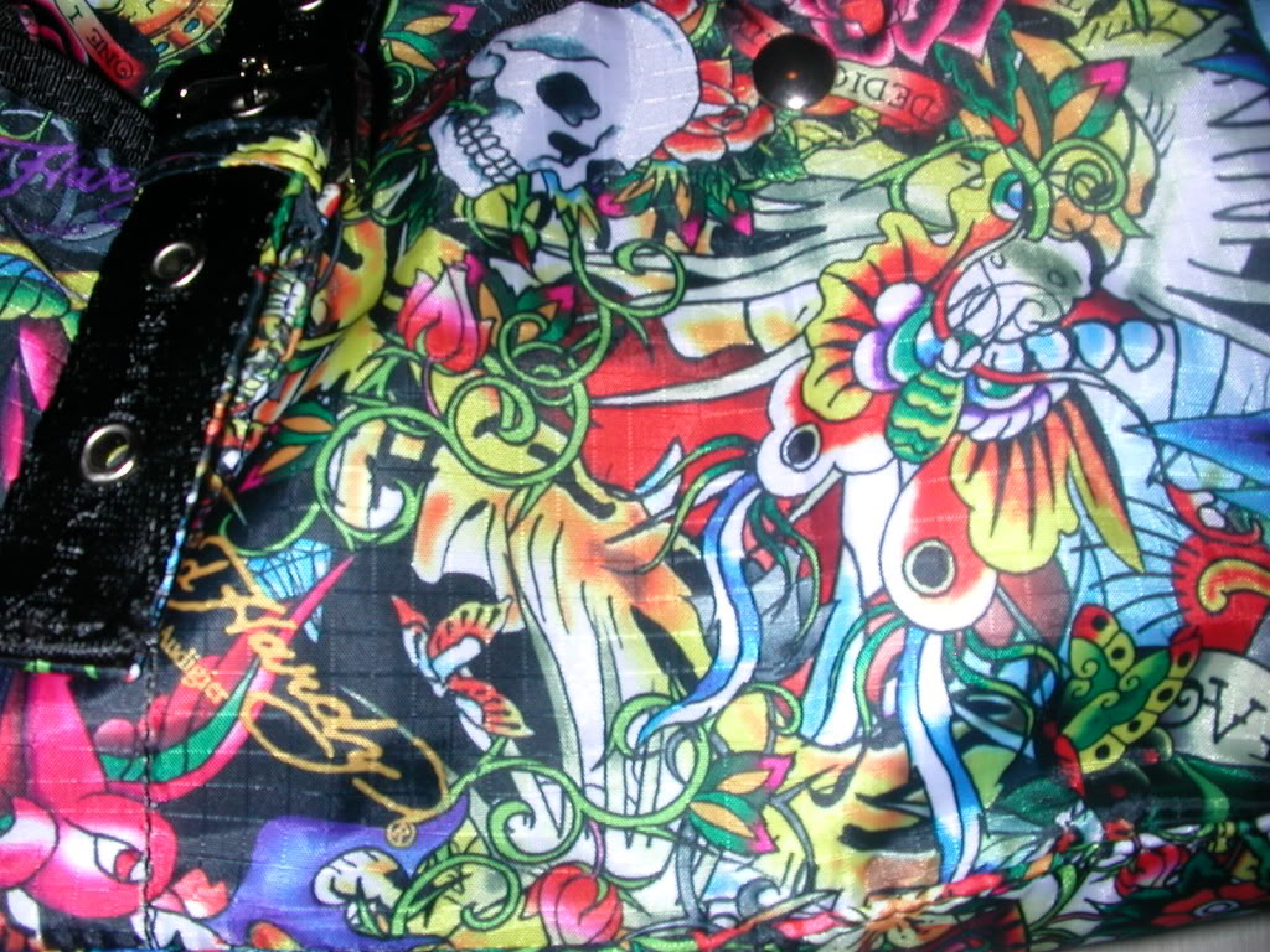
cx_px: 635
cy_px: 476
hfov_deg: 50.1
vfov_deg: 38.7
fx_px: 1357
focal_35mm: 37
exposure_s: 1/59.9
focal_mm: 5.6
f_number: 4.5
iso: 100
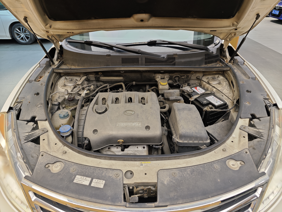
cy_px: 106
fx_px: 187
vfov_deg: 58.9
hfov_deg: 73.9
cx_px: 141
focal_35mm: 23
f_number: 1.9
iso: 80
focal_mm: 8.7
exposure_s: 1/50
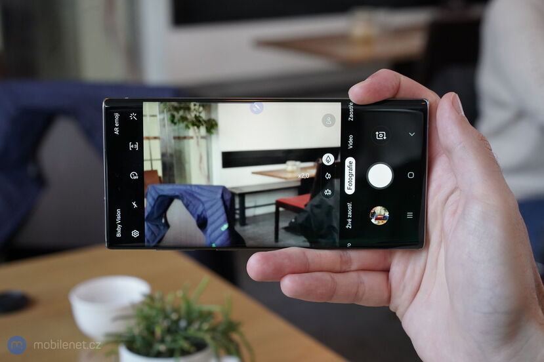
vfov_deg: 24.6
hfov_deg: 36.3
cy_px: 181
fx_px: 831
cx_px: 272
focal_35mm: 55
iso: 3200
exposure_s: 1/100
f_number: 7.1
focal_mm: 55
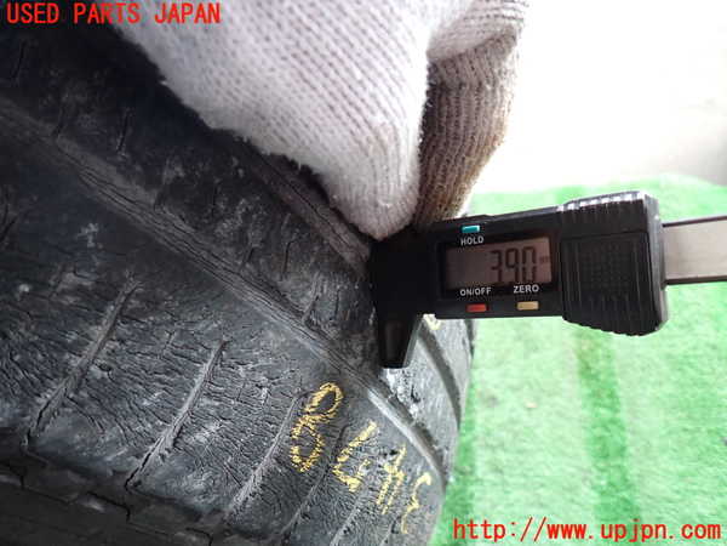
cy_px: 273
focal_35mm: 25
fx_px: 525
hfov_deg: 69.4
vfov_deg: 54.9
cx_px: 364
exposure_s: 1/40
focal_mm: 4.5
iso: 200
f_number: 2
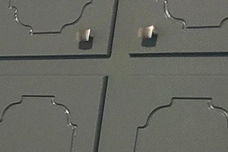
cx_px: -592
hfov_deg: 7.9
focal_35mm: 197
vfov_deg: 6.7
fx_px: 1247
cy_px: 309
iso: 320
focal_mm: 5.4
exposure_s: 1/40
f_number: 1.8
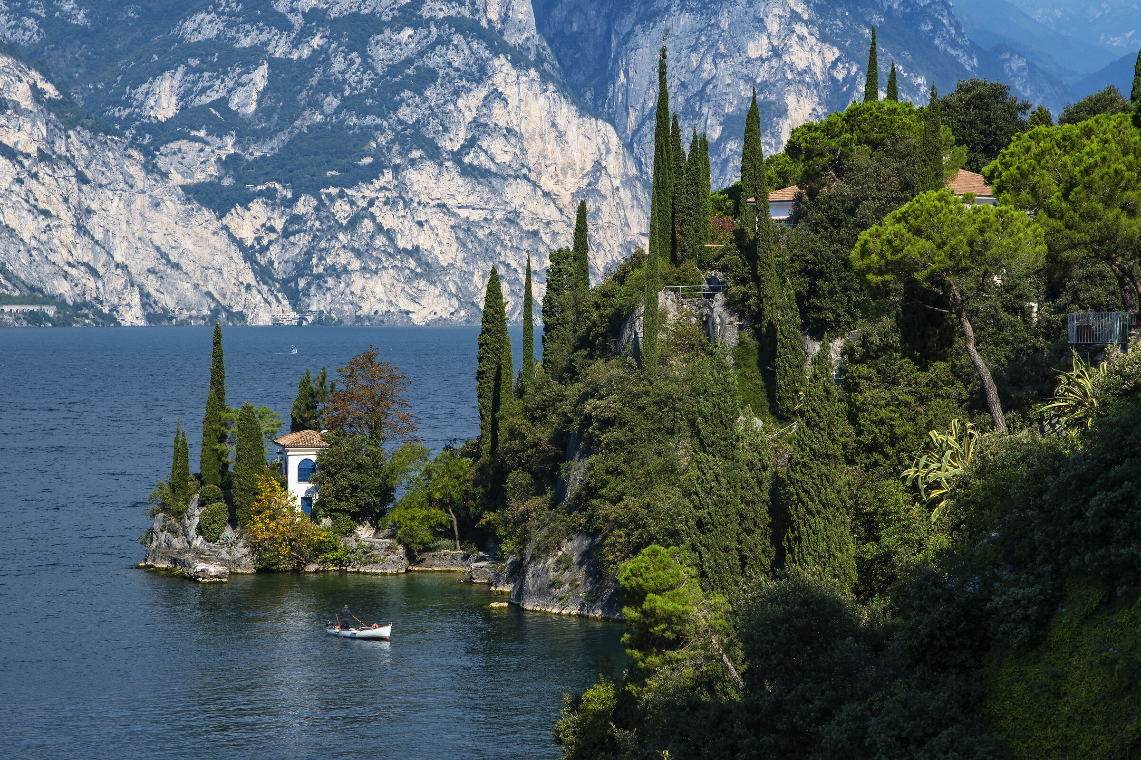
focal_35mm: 93
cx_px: 570
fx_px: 2947
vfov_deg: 14.7
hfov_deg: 21.9
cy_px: 380
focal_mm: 62
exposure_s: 1/200
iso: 100
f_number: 10
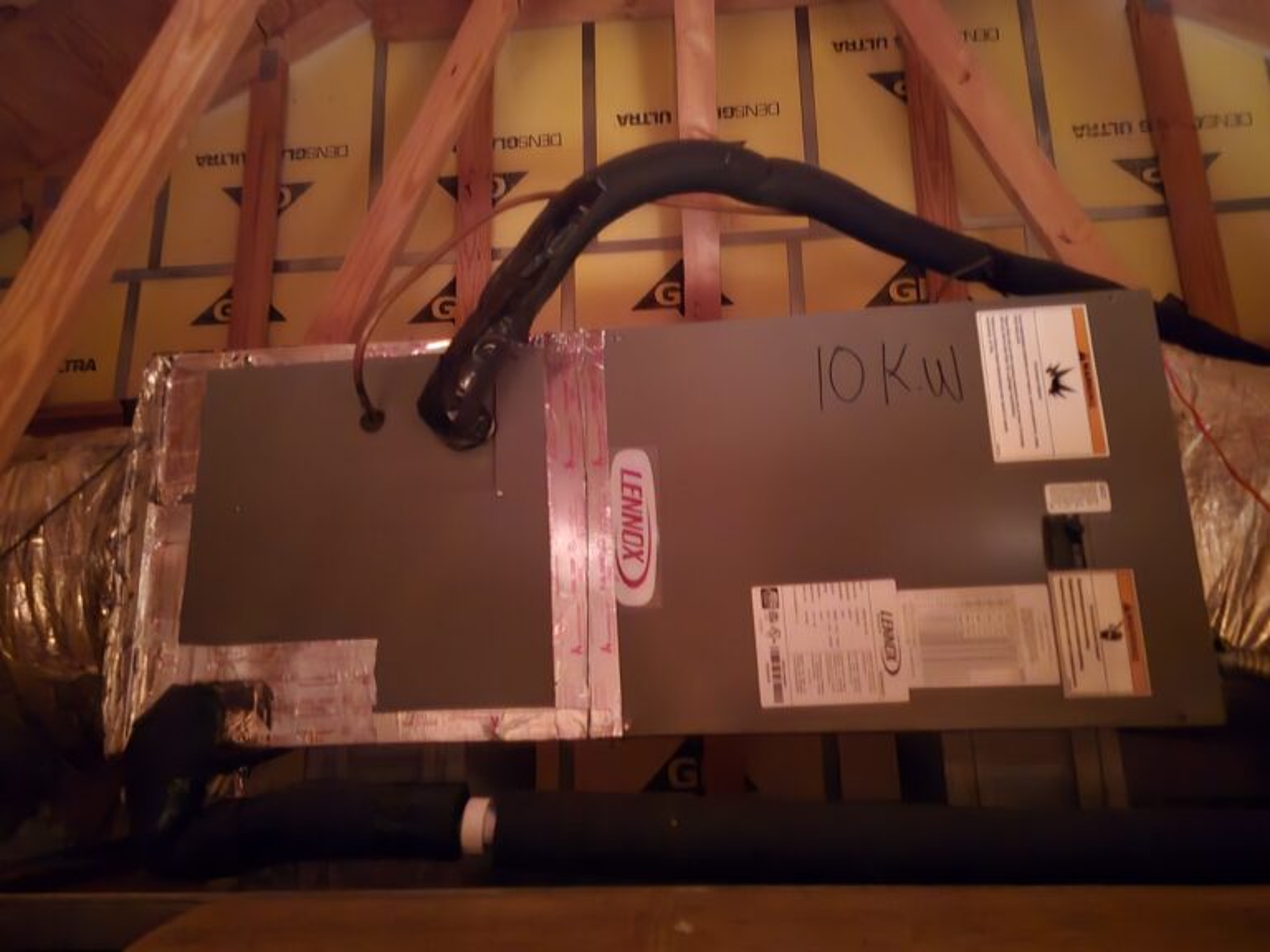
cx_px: 635
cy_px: 476
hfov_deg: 73.9
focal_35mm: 23
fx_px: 844
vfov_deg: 58.9
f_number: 1.7
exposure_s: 1/2
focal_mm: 6.3
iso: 3200
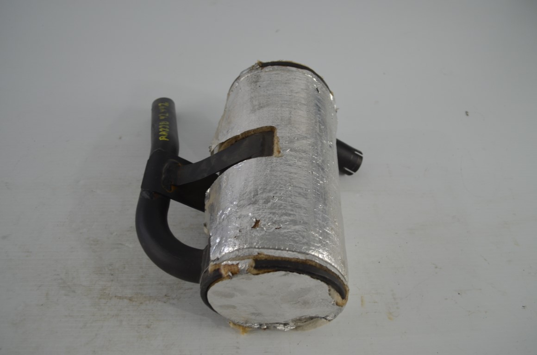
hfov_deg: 62.0
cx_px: 268
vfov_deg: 43.4
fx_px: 447
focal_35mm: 30
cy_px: 178
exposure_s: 1/60
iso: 400
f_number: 4
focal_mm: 20
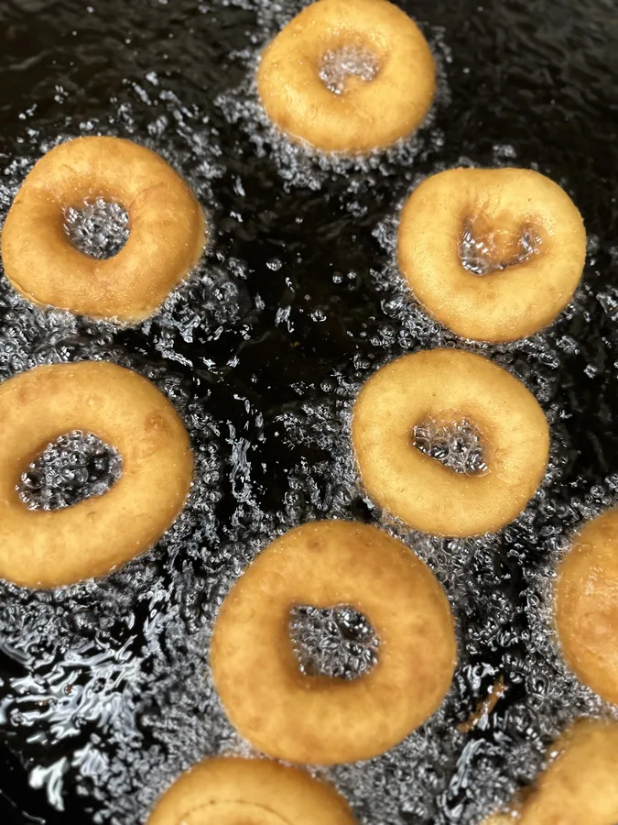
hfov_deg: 56.8
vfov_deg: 71.6
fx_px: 571
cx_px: 309
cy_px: 412
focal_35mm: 24
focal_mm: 6.86
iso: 320
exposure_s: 1/60
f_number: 1.78
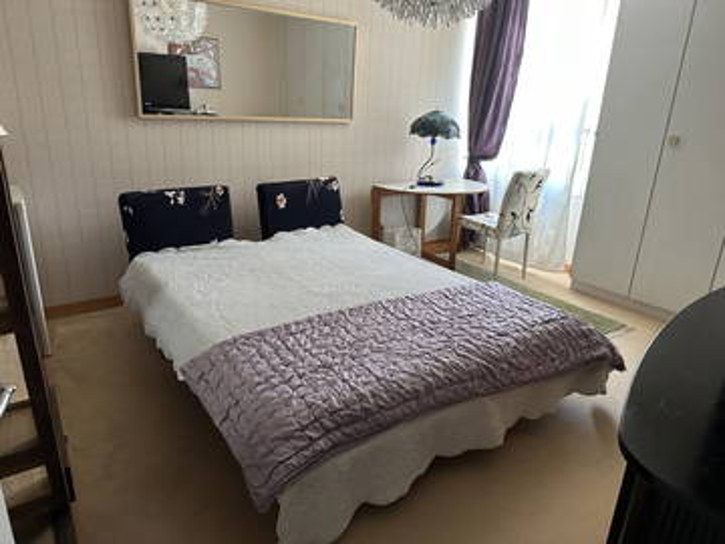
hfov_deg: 71.6
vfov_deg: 56.8
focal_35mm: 24
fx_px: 503
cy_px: 272
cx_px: 362
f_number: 1.78
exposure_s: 1/60
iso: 400
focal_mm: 6.86
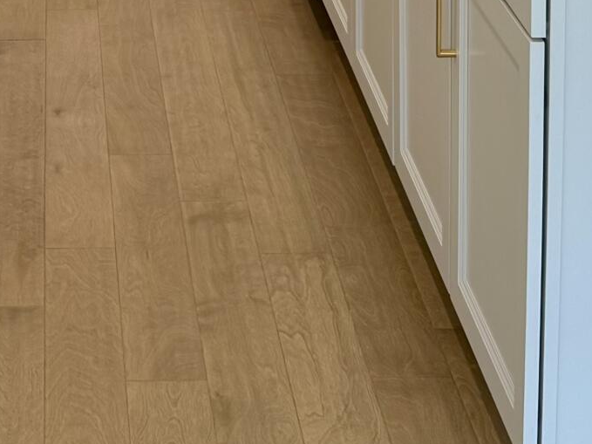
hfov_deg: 18.1
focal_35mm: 106
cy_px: -364
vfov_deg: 12.7
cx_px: 15
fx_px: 1812
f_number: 1.78
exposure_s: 1/150
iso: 64
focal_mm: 6.76
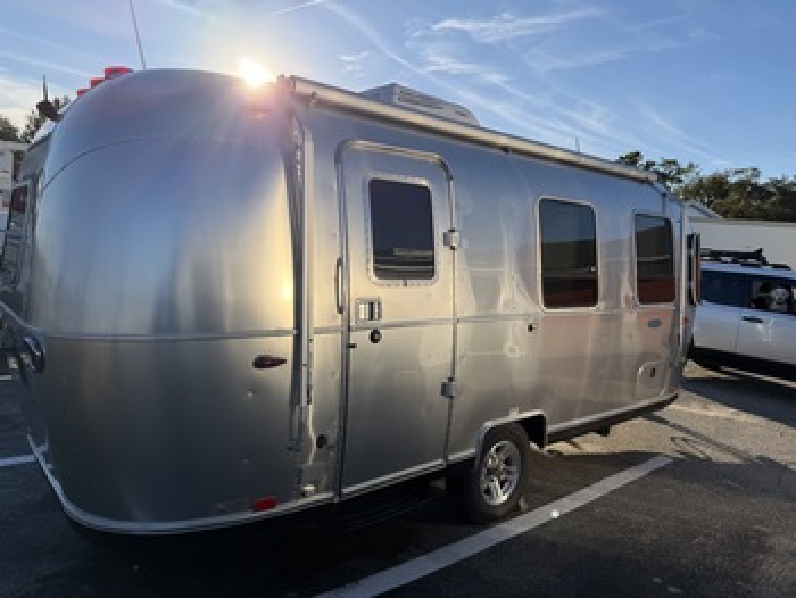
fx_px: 552
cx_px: 398
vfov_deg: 56.9
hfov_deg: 71.6
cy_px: 299
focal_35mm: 24
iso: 80
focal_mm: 6.76
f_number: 1.78
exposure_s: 1/4975
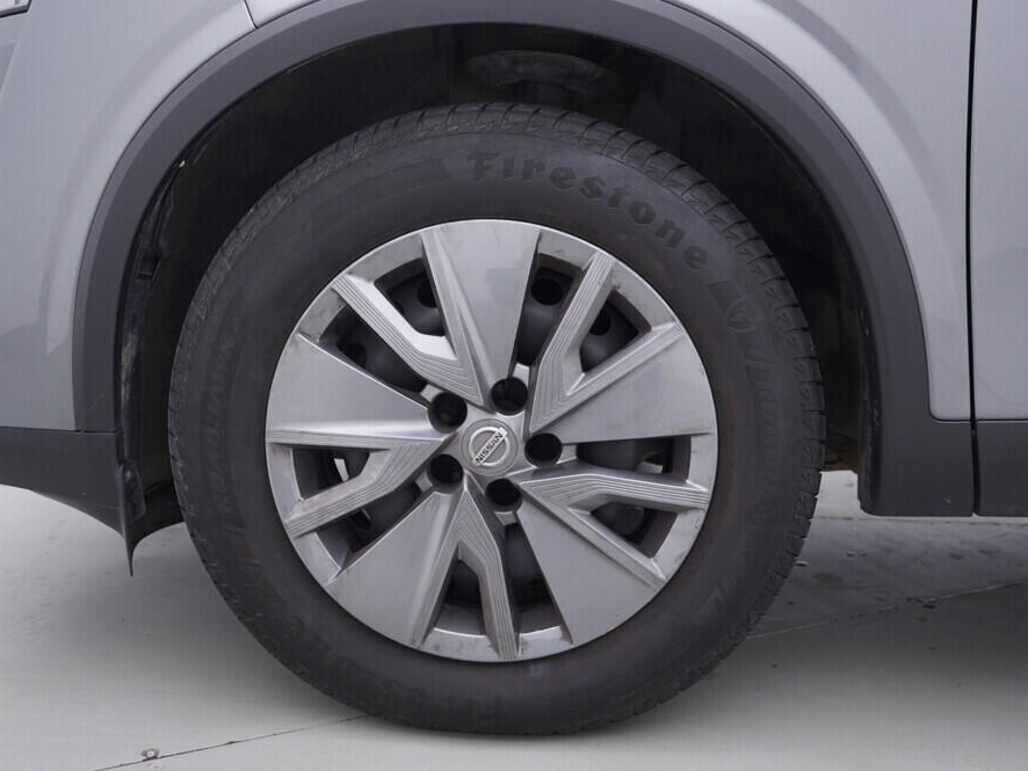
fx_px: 1188
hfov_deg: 46.8
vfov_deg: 36.0
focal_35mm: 40
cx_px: 514
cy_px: 388
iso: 125
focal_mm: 24
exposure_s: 1/50
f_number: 3.2
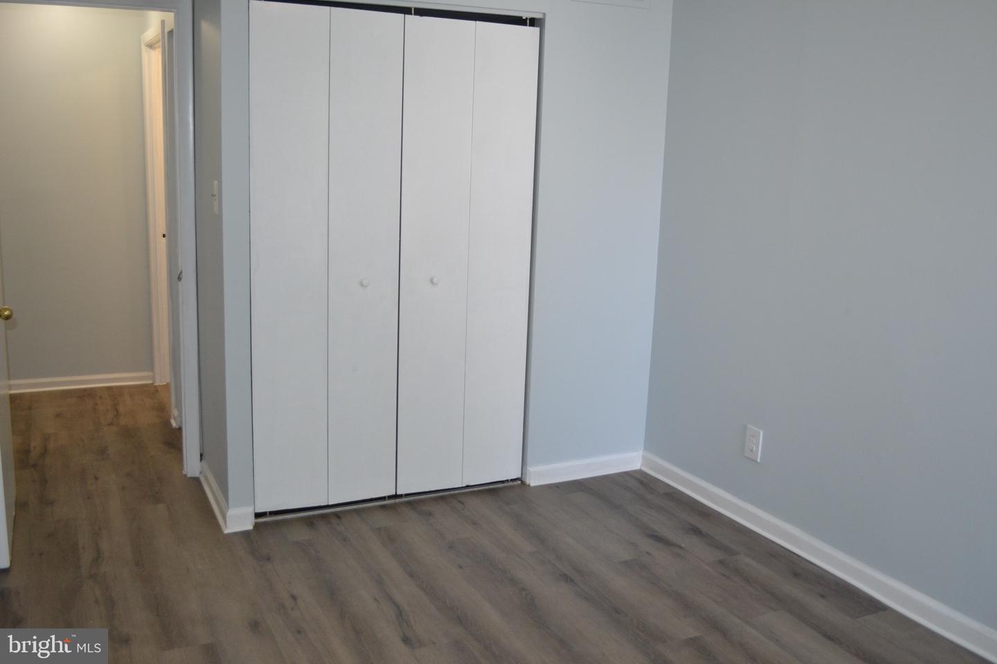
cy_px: 332
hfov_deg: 57.2
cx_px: 498
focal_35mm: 33
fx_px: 914
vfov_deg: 40.0
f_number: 3.8
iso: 720
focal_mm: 22
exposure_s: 1/60
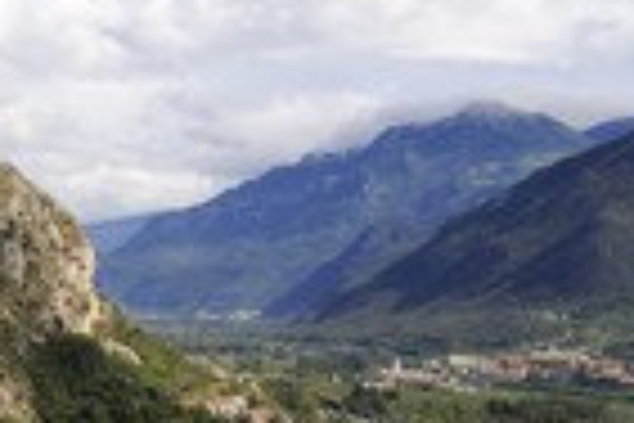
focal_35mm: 119
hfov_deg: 16.1
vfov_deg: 11.5
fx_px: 2096
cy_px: 238
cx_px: -229
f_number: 11
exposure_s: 1/400
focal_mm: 40
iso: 400
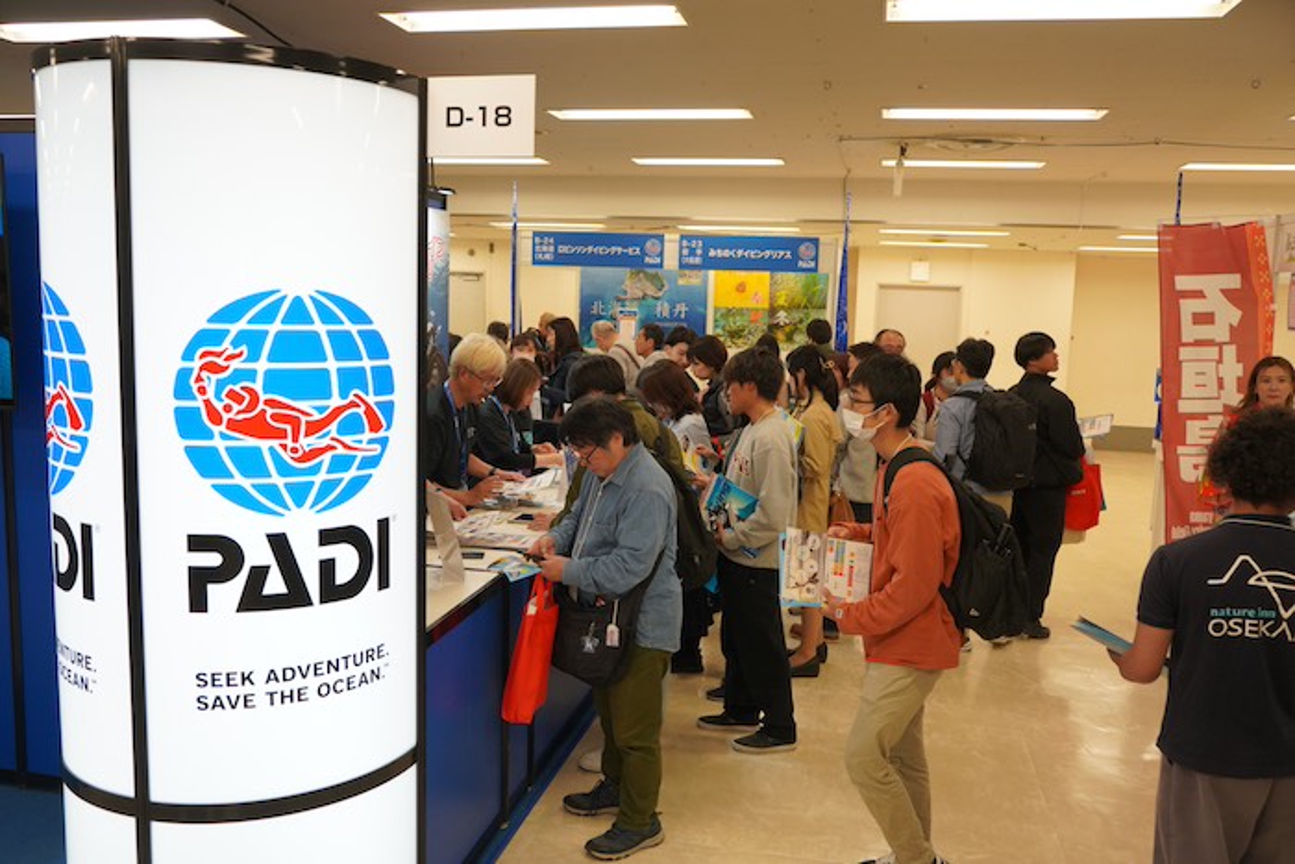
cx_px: 648
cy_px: 432
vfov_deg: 46.4
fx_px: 1007
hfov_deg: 65.5
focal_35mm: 28
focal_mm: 28
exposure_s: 1/320
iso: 1600
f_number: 4
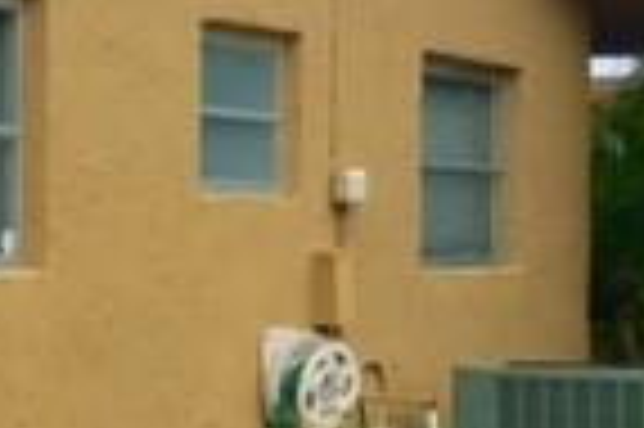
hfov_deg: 13.3
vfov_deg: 10.1
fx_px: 2412
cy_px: 248
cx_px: -608
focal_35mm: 135
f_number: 2.2
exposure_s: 1/1464
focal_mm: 4.15
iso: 32
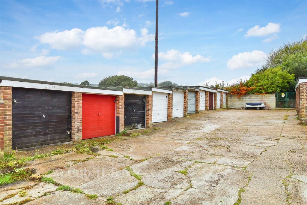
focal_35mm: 22
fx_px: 188
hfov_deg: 78.6
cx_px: 154
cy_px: 102
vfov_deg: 57.2
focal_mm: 15
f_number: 8
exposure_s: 1/80
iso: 400
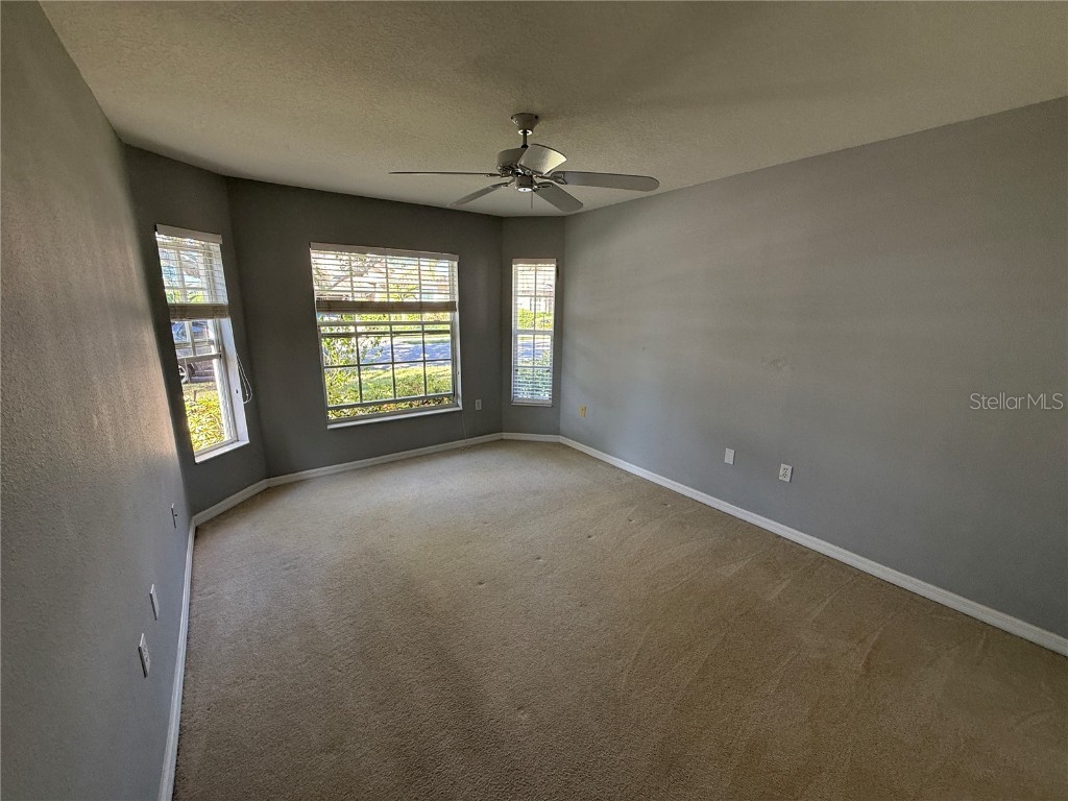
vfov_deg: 85.7
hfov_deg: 102.1
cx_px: 534
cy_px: 400
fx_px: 432
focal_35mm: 14
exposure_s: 1/99
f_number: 2.2
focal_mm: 2.22
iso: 100
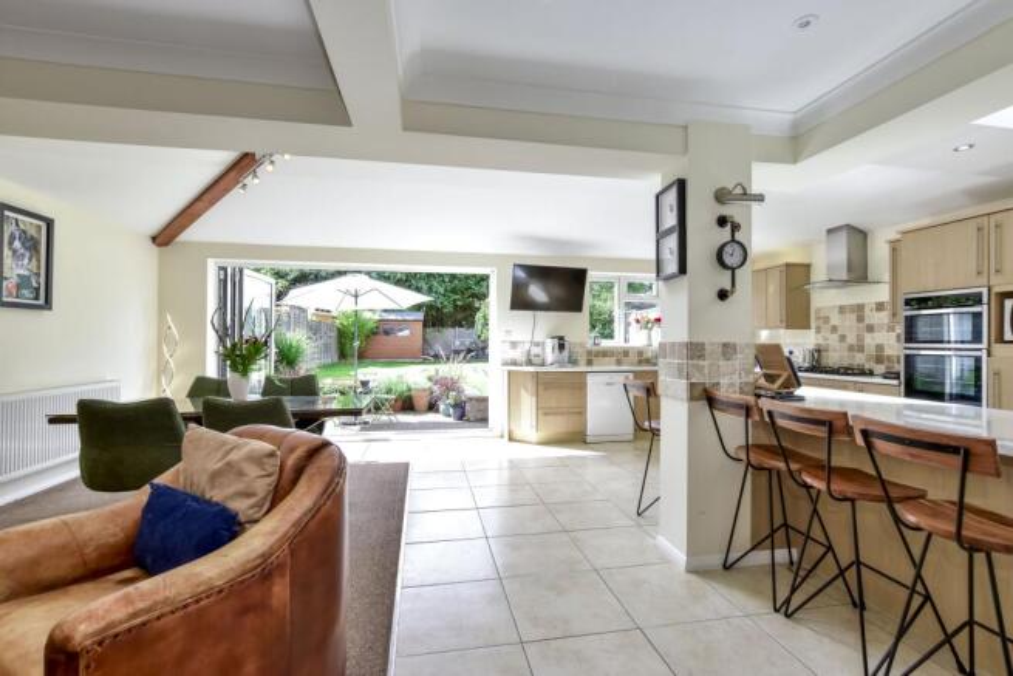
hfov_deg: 100.4
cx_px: 506
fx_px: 422
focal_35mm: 15
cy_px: 338
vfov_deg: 77.4
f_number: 8
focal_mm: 10
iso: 640
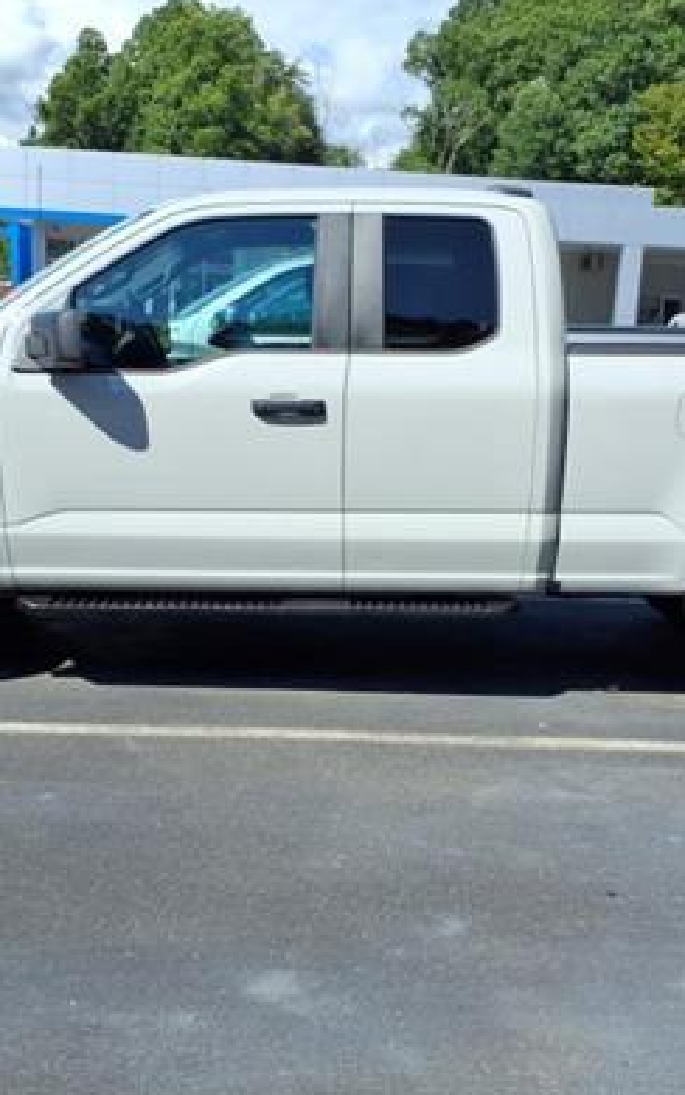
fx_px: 1403
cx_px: 382
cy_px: 623
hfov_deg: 27.4
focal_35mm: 47
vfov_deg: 42.5
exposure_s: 1/1667
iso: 40
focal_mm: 3.58
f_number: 1.9
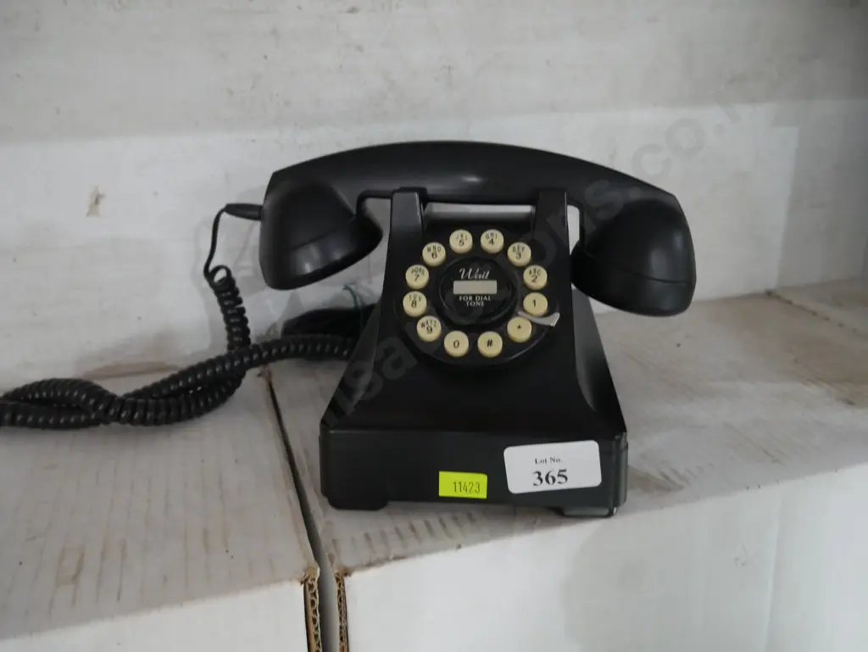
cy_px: 326
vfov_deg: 46.8
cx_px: 434
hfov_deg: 59.9
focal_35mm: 30
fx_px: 753
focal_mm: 15
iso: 2500
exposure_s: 1/60
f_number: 3.6
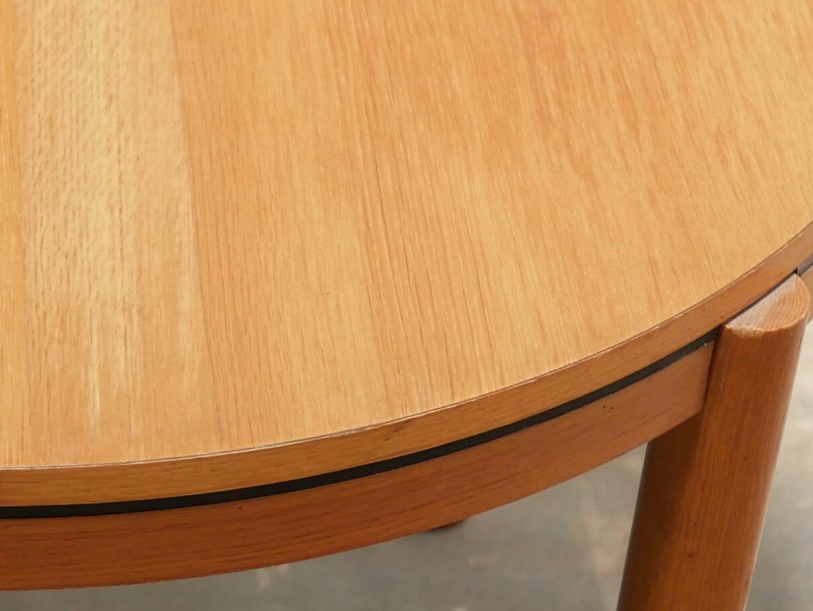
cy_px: 281
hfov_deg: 13.1
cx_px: -61
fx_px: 3478
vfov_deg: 10.0
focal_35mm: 148
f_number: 1.7
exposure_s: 1/60
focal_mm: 20
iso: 250
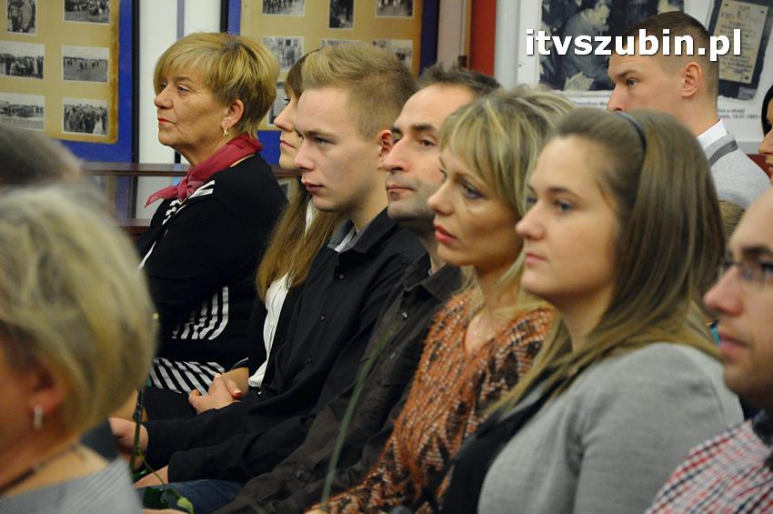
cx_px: 386
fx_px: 3379
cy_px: 257
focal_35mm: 158
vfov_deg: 8.7
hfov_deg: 13.1
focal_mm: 105
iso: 2500
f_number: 5.6
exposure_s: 1/80
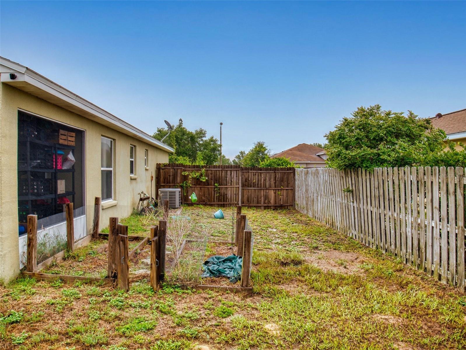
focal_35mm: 28
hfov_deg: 63.4
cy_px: 175
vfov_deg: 49.8
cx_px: 233
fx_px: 377
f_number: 8
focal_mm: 14
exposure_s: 1/200
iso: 200
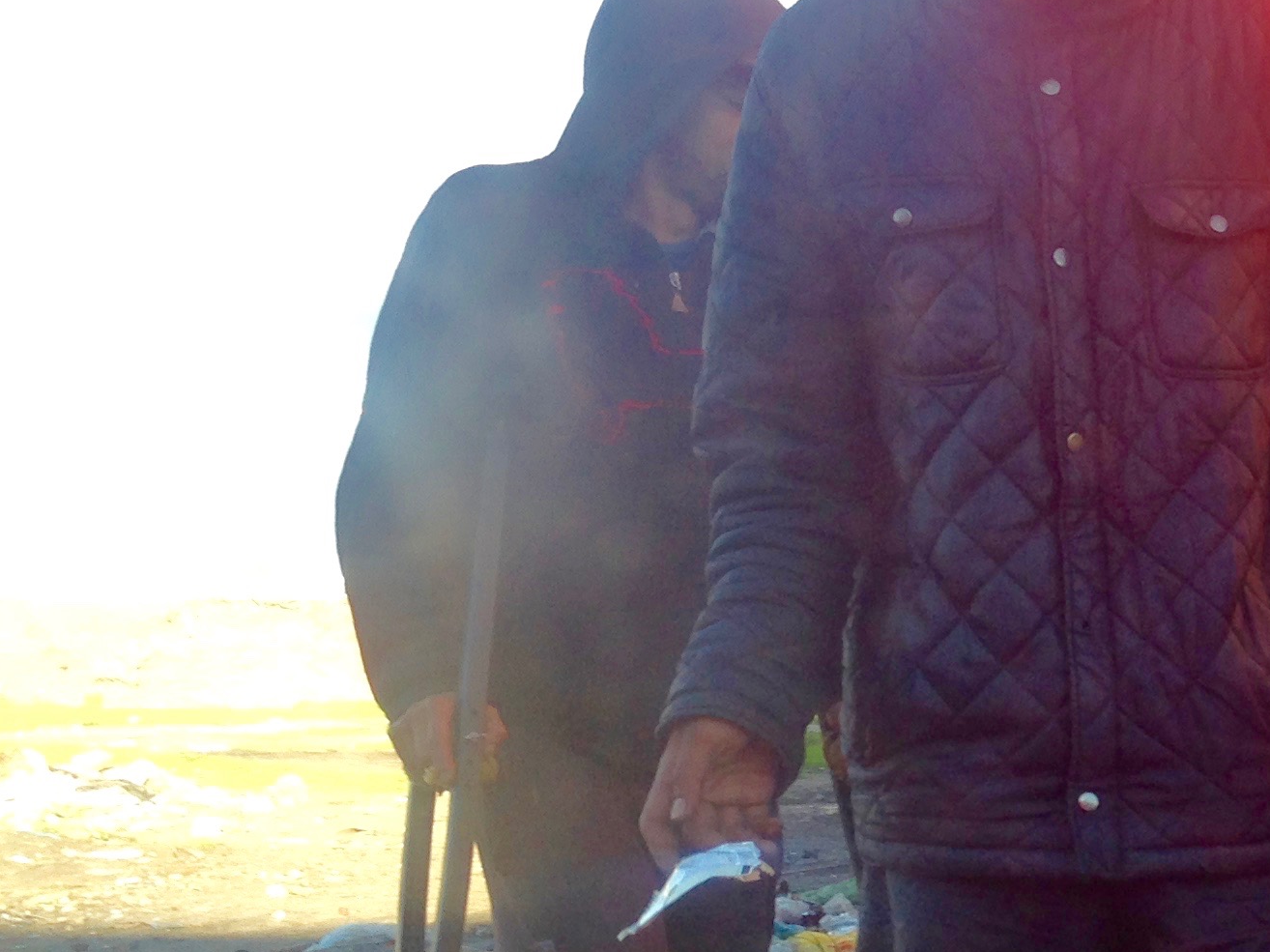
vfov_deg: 17.8
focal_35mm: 82
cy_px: 747
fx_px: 3008
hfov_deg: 22.5
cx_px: 1406
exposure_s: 1/196
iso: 50
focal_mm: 4.12
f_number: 2.4
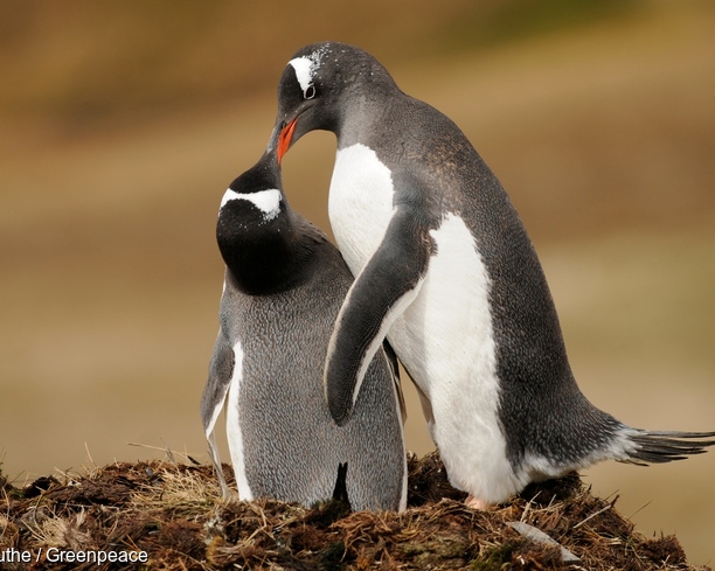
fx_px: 13600
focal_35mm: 643
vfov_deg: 2.4
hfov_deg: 3.0
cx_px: 335
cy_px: 267
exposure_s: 1/1250
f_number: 4.5
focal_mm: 350
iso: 200
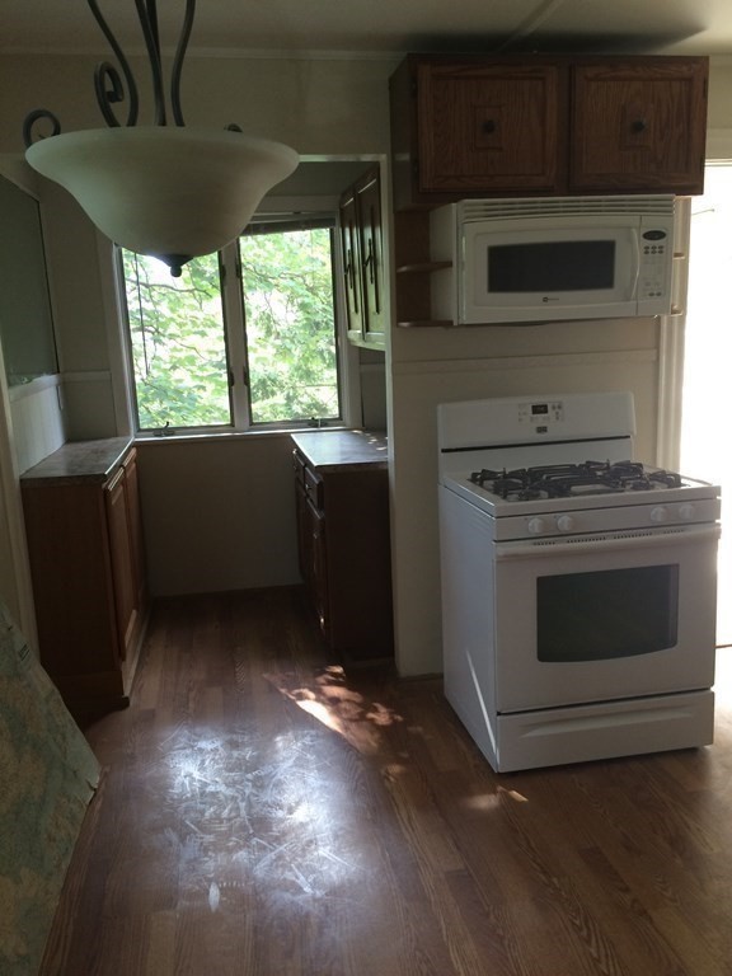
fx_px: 818
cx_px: 366
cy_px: 488
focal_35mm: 29
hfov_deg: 48.2
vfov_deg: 61.7
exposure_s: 1/30
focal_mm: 4.15
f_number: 2.2
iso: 40
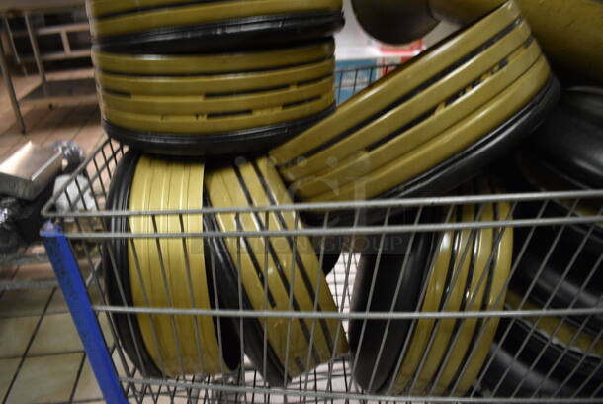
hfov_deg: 67.3
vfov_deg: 48.0
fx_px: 453
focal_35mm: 27
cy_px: 202
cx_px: 302
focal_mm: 18
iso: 2200
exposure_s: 1/30
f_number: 3.5
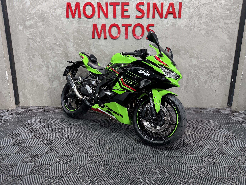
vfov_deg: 56.8
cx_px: 123
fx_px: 171
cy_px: 92
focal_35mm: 24
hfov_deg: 71.6
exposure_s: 1/60
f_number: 1.78
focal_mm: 6.76
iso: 125
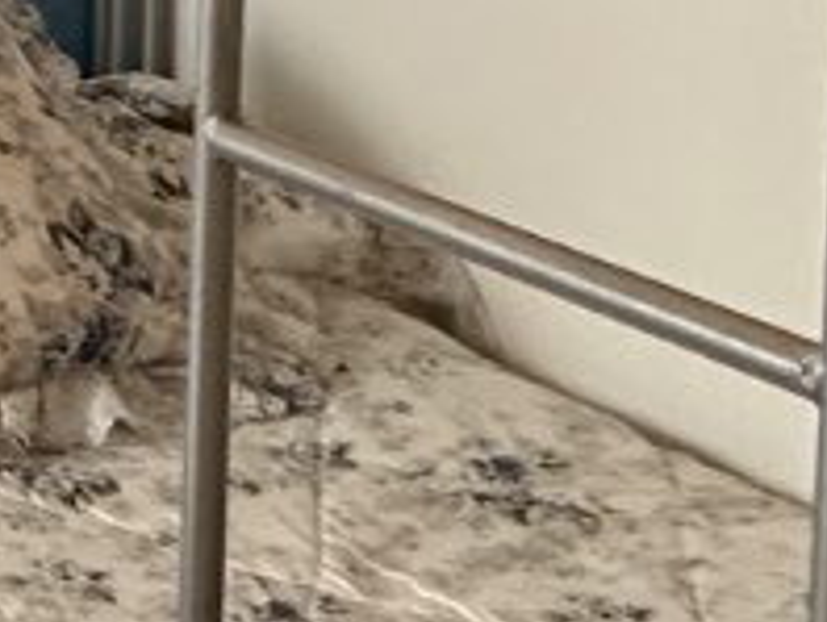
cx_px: -860
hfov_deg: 14.9
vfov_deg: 13.1
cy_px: -365
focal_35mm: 106
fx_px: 2535
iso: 500
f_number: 2.2
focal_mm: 2.22
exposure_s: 1/50
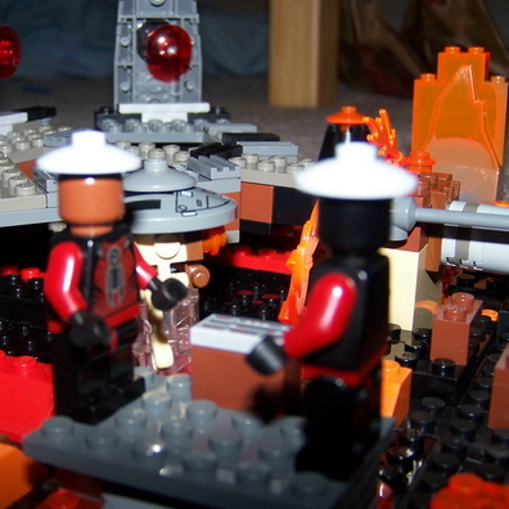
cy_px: 255
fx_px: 948
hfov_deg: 29.9
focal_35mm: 57
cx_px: 179
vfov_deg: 30.0
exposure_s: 1/60
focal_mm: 8
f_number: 3.2
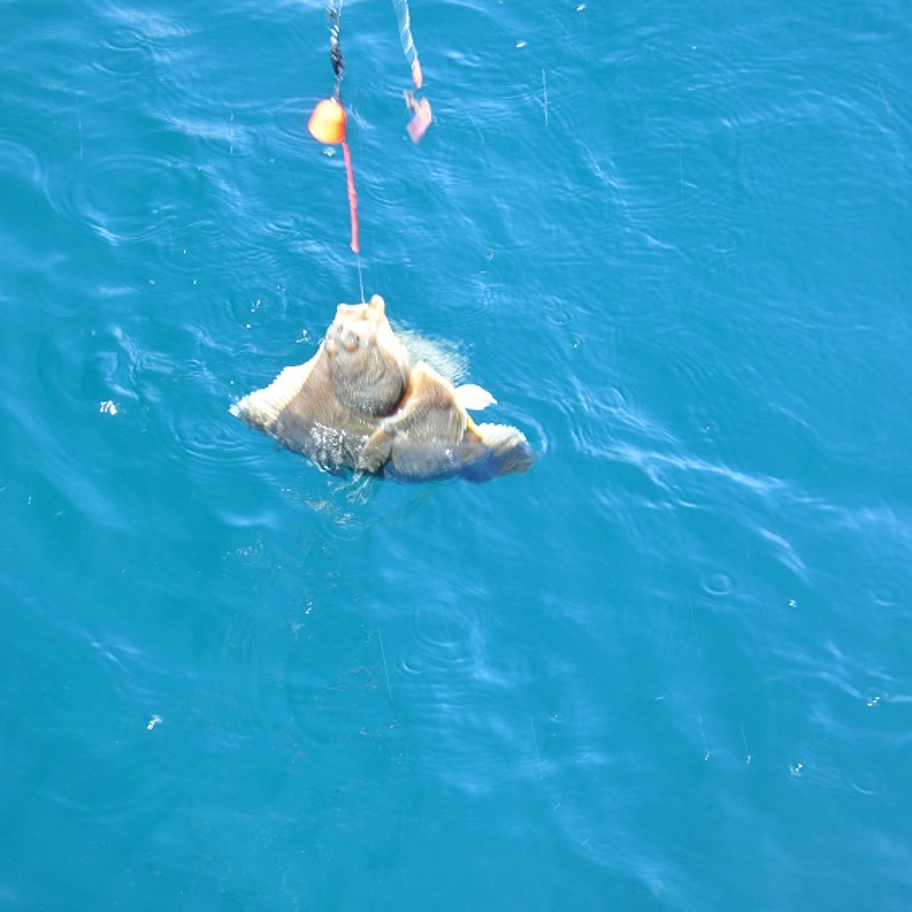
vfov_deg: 25.5
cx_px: 394
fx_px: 2016
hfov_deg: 25.5
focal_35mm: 68
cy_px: 458
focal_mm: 35
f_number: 7.1
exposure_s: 1/50
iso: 200
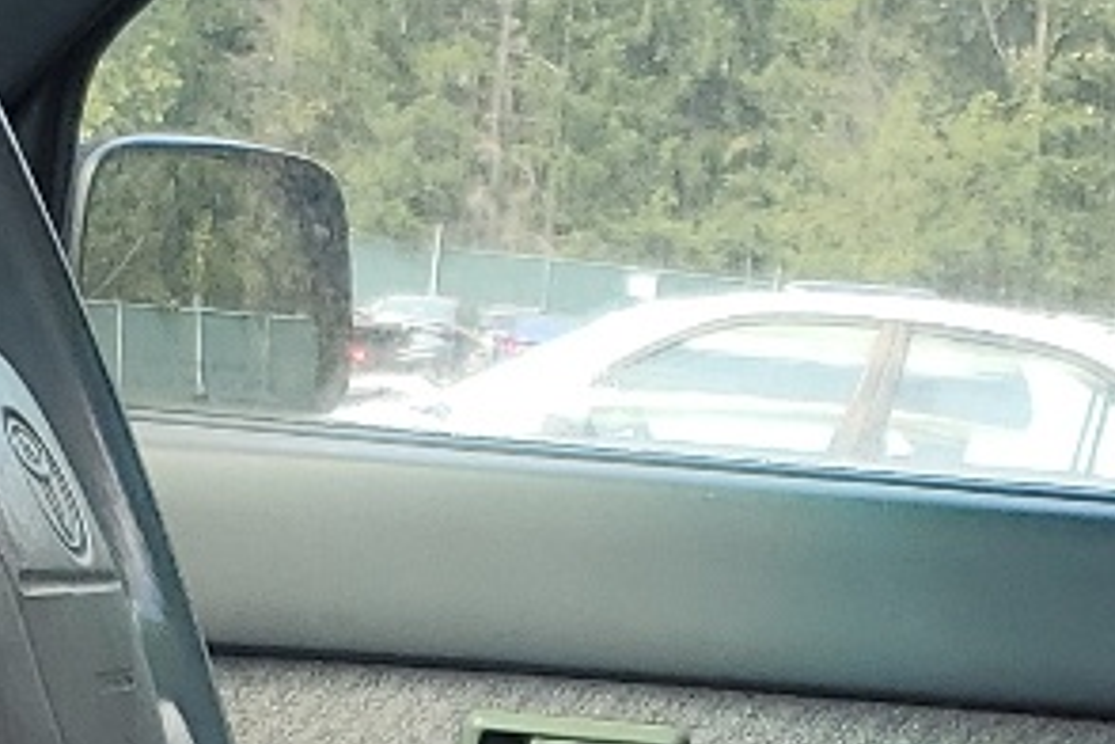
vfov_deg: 9.0
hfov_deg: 14.0
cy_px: 1321
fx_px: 4553
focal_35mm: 147
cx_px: 576
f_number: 1.5
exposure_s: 1/323
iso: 50
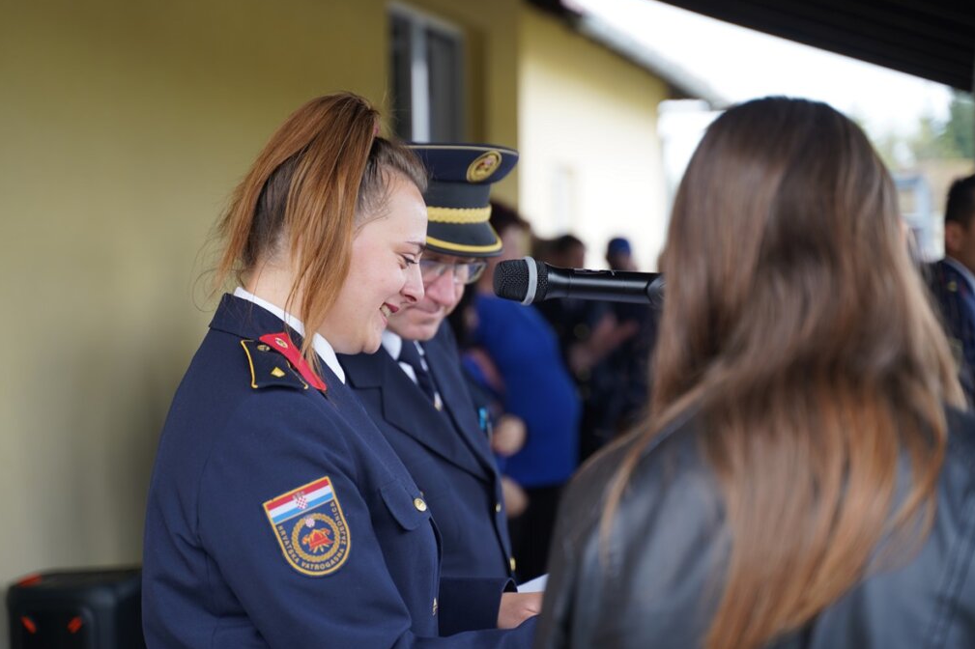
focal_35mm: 66
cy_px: 324
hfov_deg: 30.5
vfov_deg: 20.6
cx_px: 490
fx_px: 1787
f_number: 2.8
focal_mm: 65
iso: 100
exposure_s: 1/50
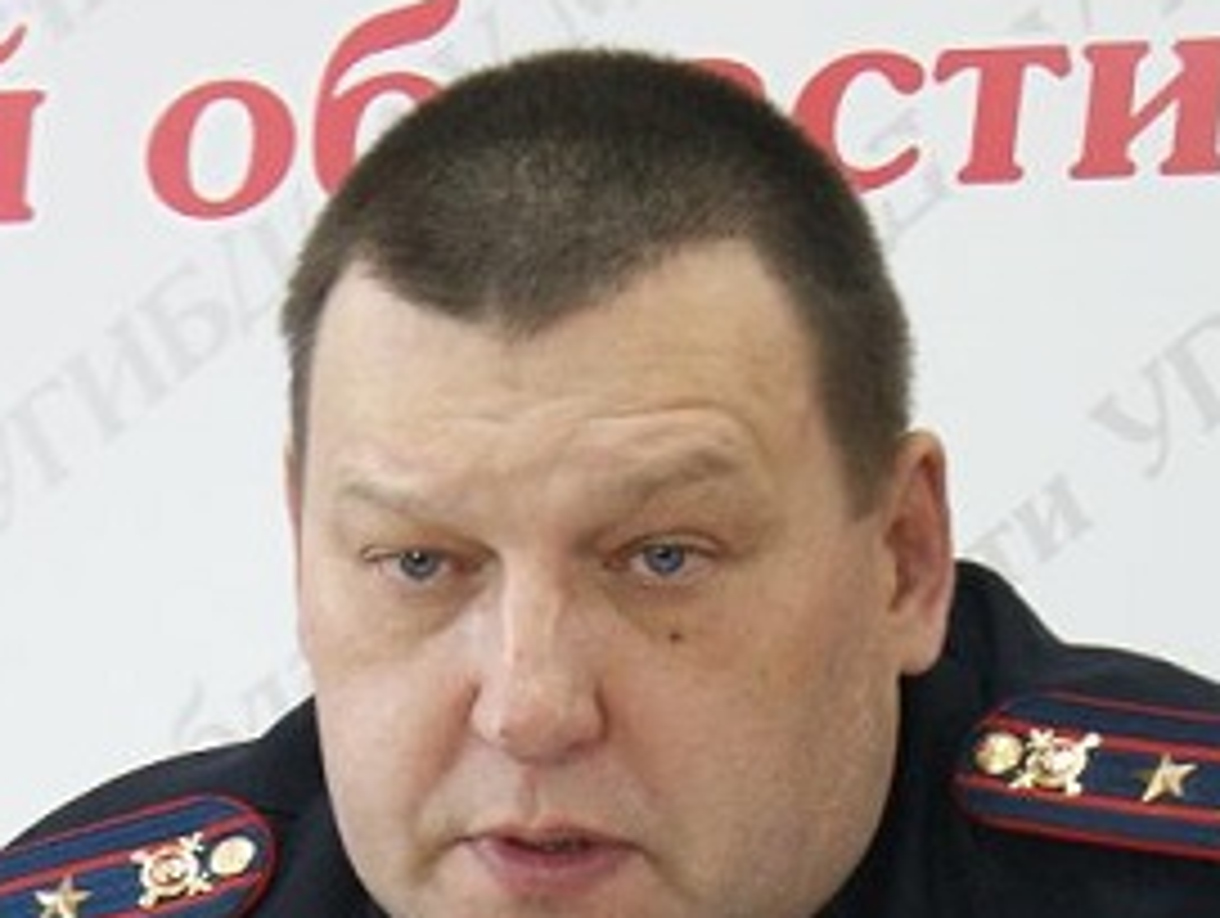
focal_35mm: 56
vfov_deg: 25.9
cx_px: 644
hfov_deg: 34.3
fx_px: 1976
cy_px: 662
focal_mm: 6.2
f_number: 2.7
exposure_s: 1/80
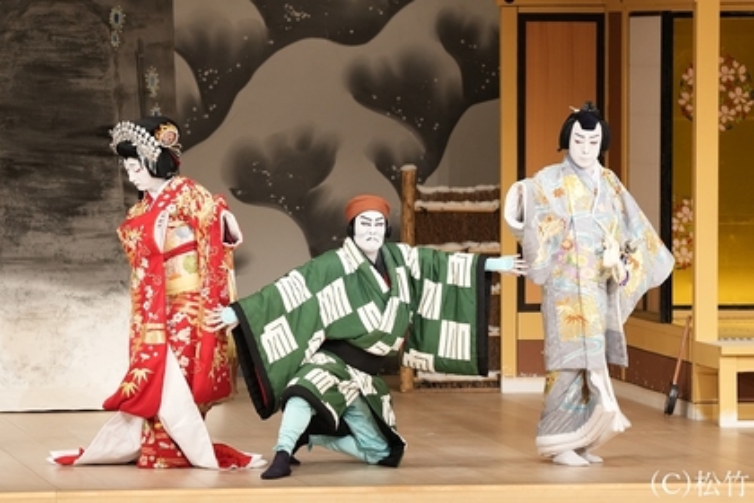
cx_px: 377
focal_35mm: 252
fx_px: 5278
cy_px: 252
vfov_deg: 5.5
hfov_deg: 8.2
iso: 1600
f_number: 3.5
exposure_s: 1/400
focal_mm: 168
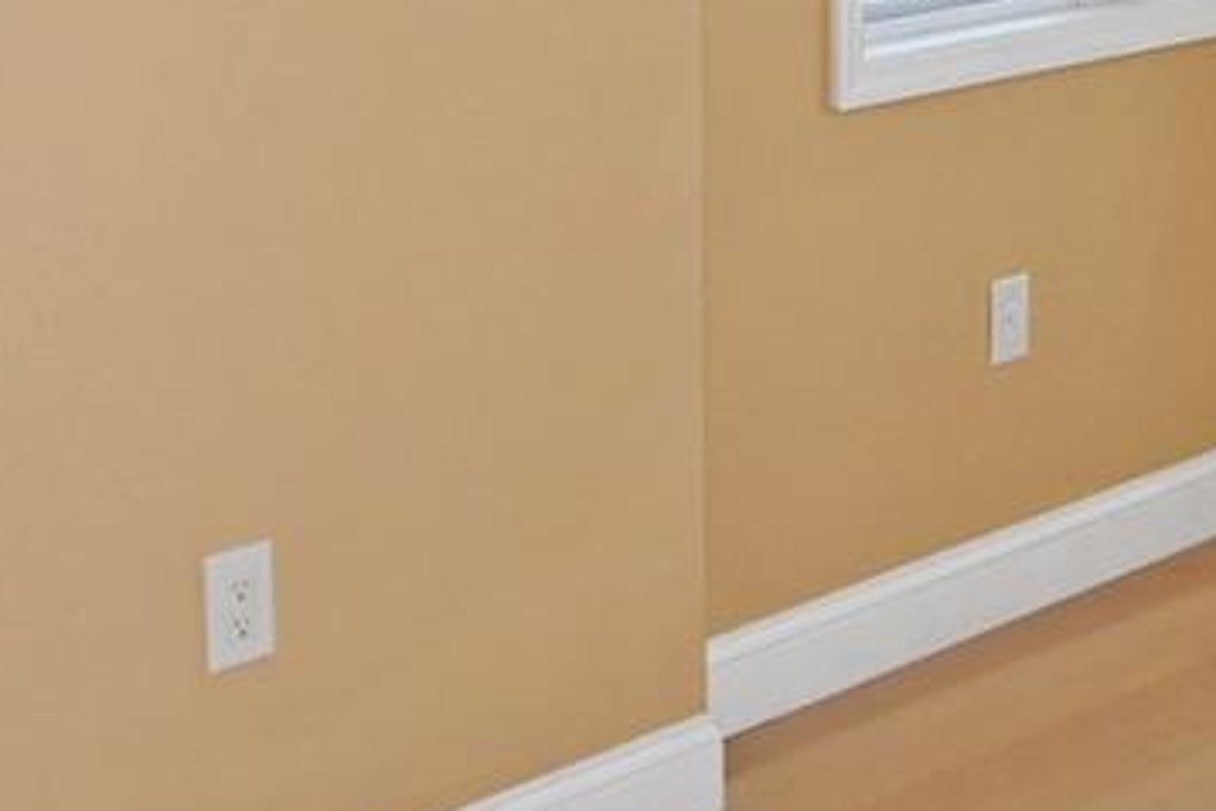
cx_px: 1230
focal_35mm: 86
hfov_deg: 22.7
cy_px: -39
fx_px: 2905
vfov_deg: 15.5
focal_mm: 10
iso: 100
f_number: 6.3
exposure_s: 1/160
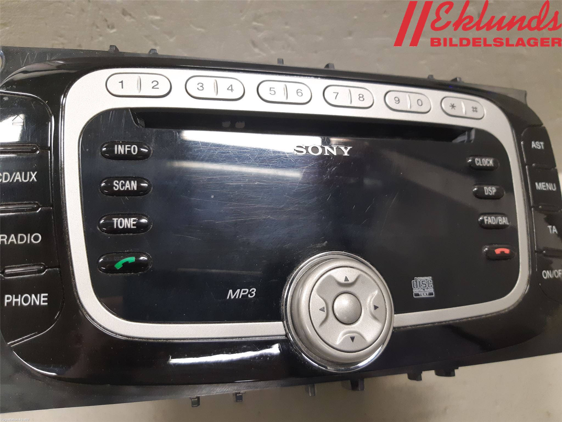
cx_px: 281
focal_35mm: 26
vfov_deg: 53.1
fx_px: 422
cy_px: 211
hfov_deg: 67.3
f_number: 1.7
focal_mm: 3.93
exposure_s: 1/50
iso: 200
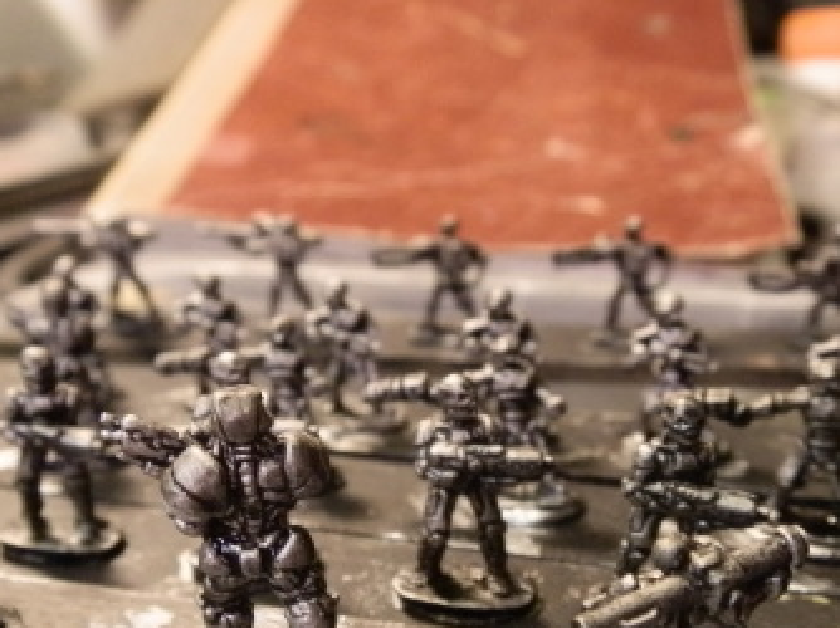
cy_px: 445
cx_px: 443
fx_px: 1091
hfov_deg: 42.1
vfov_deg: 31.7
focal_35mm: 45
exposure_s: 1/30
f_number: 3.1
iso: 400
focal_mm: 5
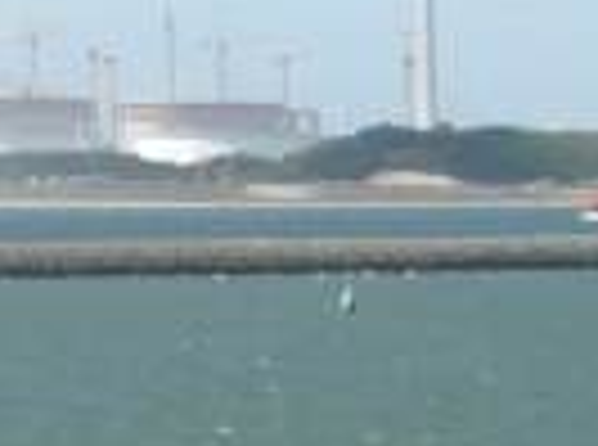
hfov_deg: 6.1
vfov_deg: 4.5
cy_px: 1167
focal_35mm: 320
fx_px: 5513
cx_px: 931
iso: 100
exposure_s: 1/400
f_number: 6.3
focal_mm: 8.8
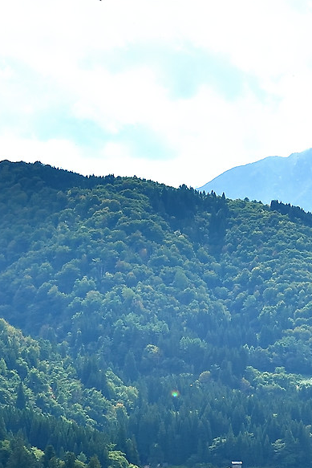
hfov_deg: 9.7
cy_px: 277
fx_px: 1846
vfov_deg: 14.4
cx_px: 184
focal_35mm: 142
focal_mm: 23
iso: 100
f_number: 8
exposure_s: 1/180
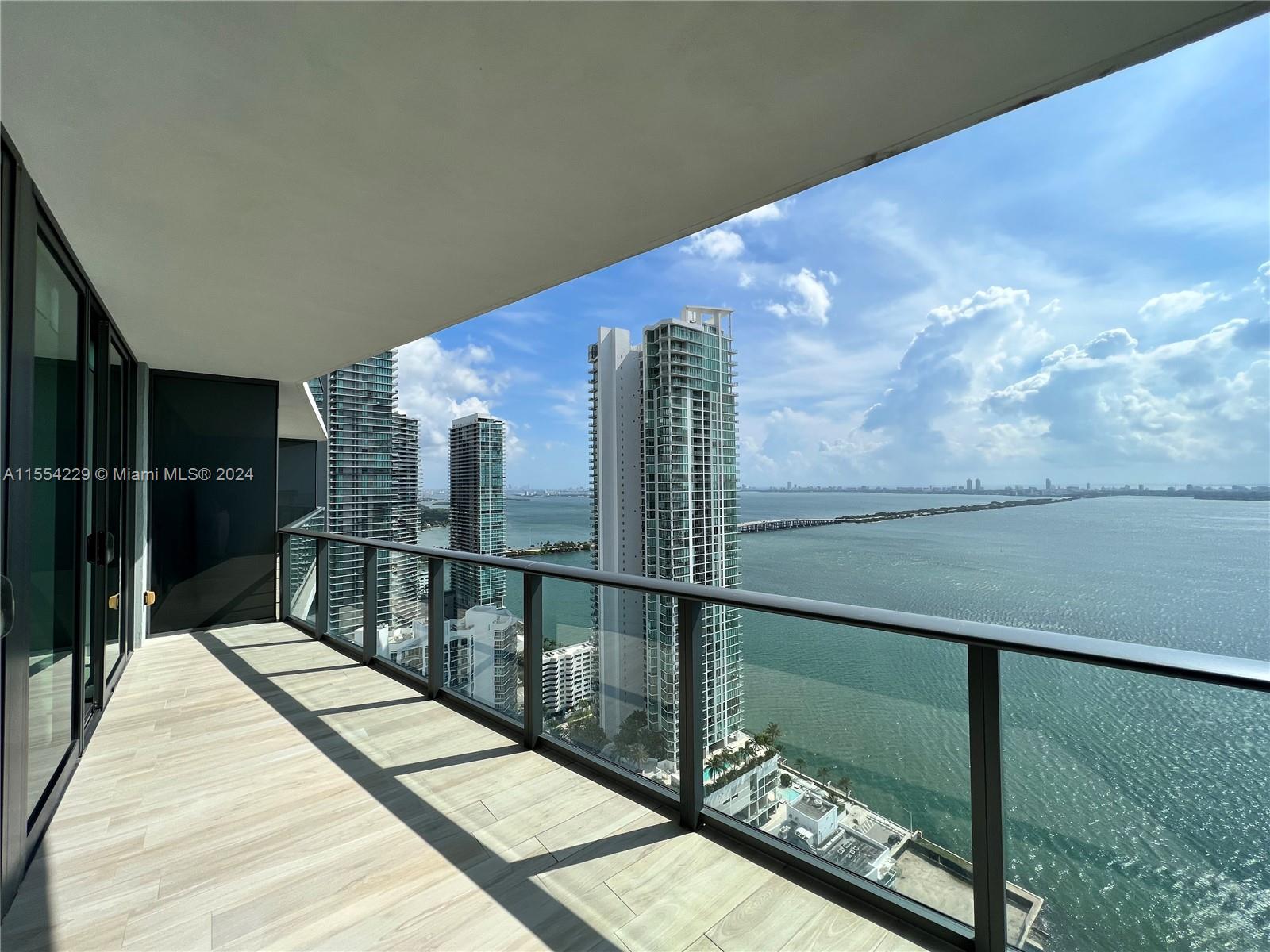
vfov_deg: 89.9
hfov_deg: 106.2
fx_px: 477
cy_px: 476
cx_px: 635
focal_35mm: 13
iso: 32
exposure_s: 1/3125
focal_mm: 1.57
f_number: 1.8
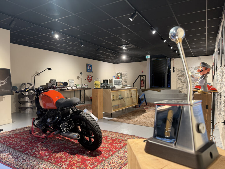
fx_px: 156
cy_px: 84
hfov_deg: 71.6
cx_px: 112
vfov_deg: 56.8
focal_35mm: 24
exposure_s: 1/50
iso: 125
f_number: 1.78
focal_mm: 6.76
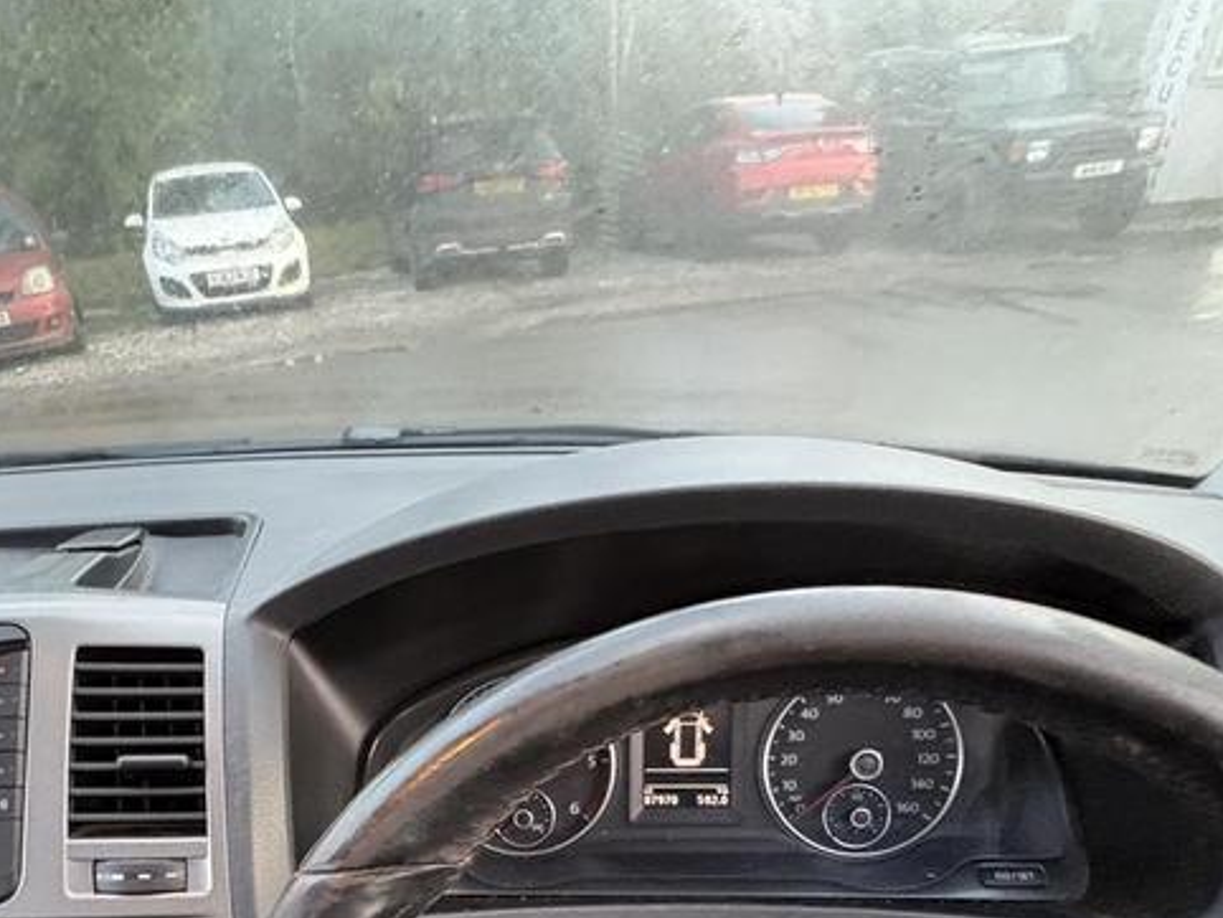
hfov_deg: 66.2
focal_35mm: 26
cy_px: 822
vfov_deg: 47.8
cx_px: 457
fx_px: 919
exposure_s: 1/60
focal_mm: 2.22
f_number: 2.2
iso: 640
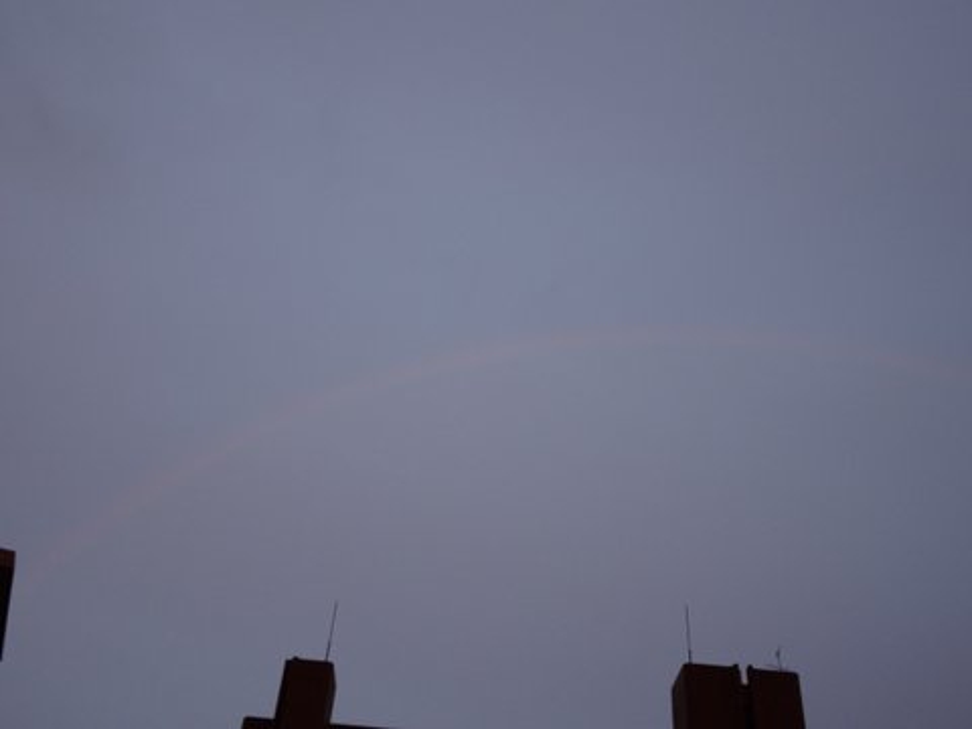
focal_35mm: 36
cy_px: 364
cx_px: 486
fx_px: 1011
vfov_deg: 39.7
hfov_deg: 51.4
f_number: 4
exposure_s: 1/40
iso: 200
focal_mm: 6.17
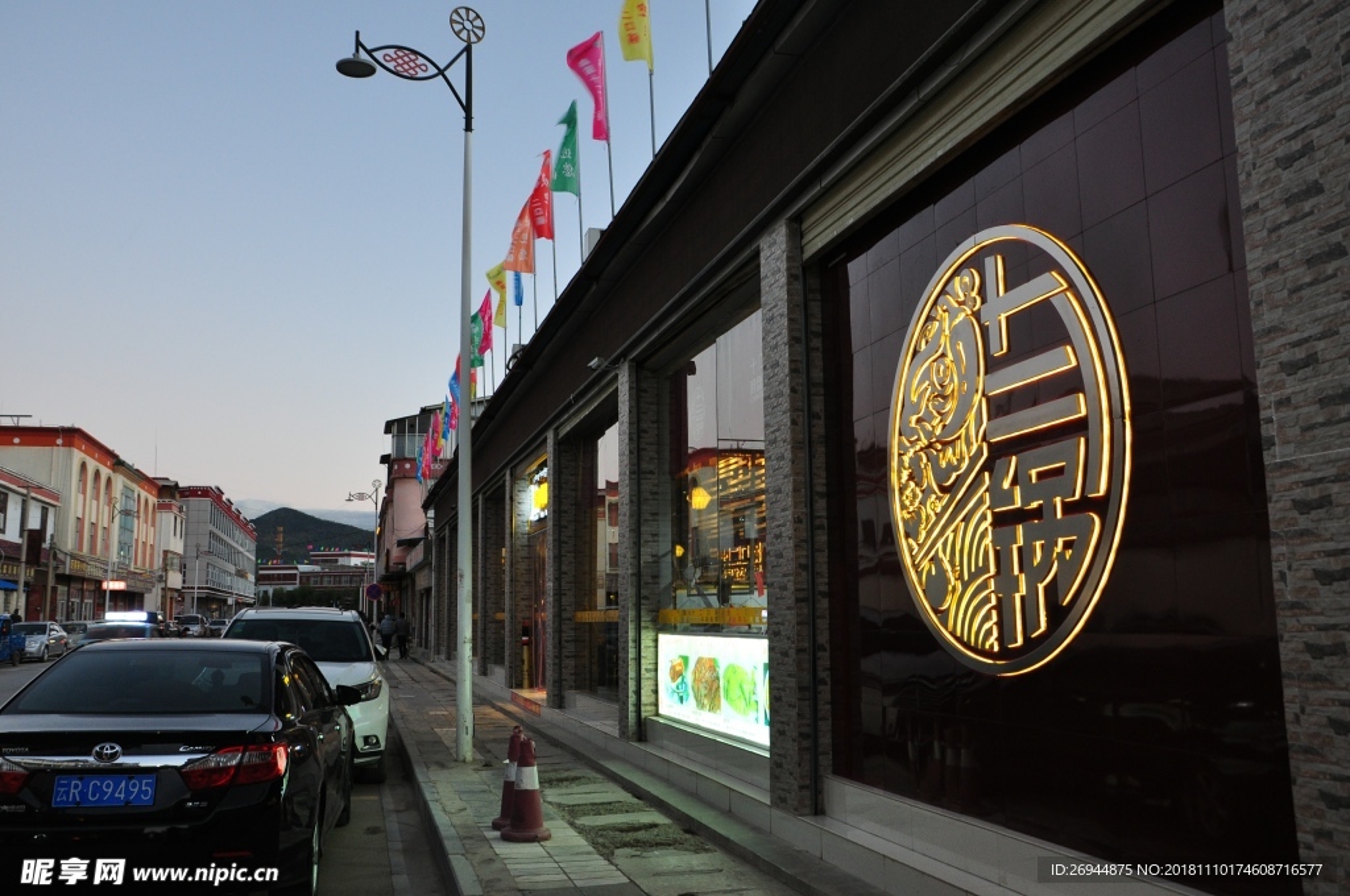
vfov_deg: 41.6
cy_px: 448
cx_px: 675
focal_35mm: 32
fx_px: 1180
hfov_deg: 59.6
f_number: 6.7
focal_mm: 21
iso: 560
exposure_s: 1/15
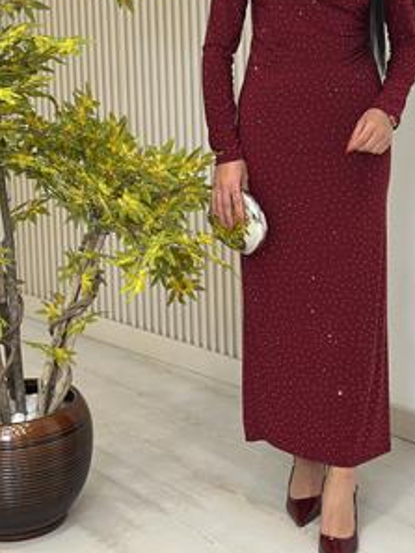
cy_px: 85
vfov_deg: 22.3
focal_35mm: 86
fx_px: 1374
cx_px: 309
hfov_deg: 17.1
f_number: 1.78
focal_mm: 6.86
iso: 64
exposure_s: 1/133
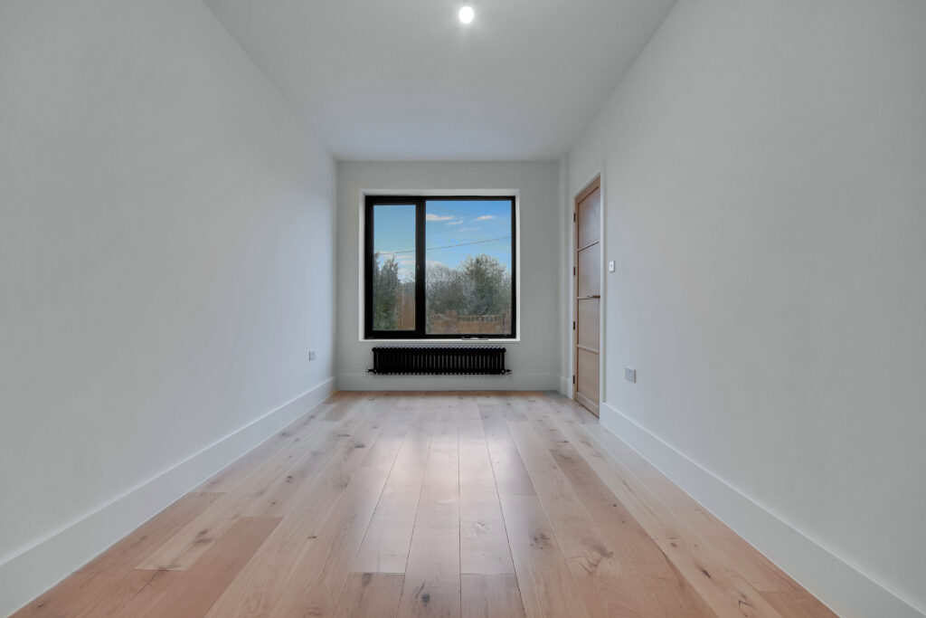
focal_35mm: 15
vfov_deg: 77.3
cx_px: 463
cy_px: 309
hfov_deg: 100.4
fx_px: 386
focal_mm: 10
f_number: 8
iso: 400
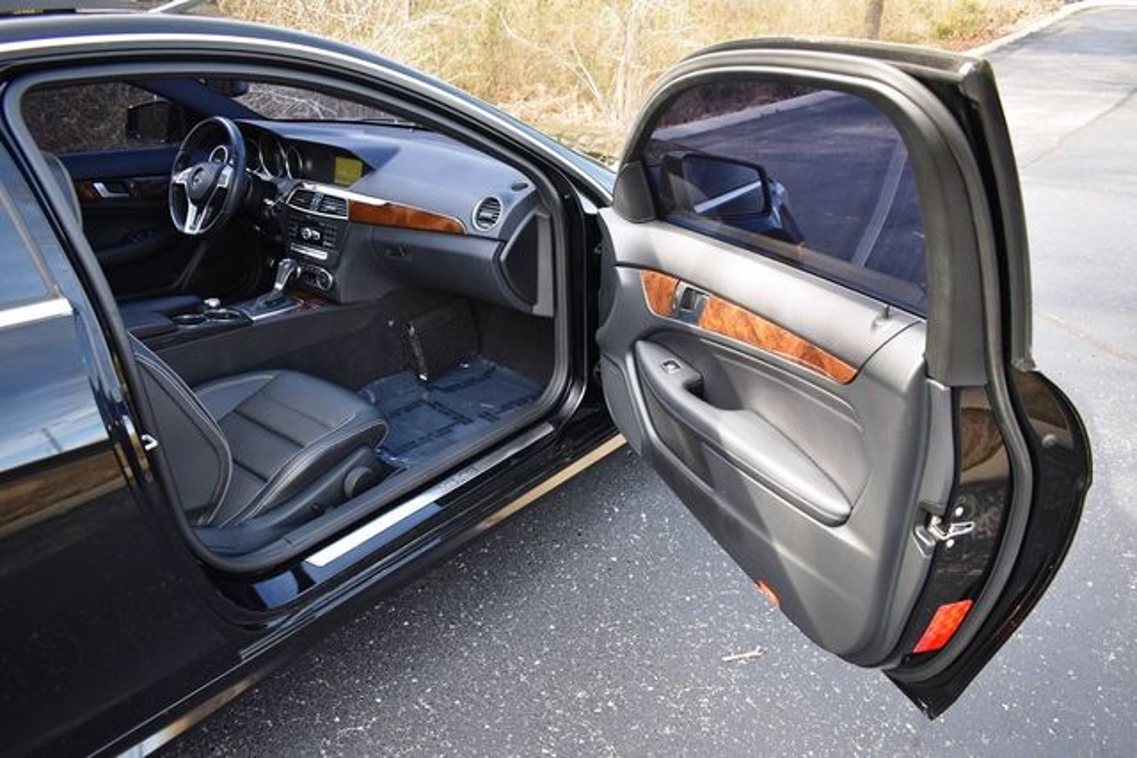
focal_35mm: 27
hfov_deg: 67.4
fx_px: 853
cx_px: 568
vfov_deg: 48.0
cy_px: 379
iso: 500
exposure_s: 1/250
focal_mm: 18
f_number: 3.5
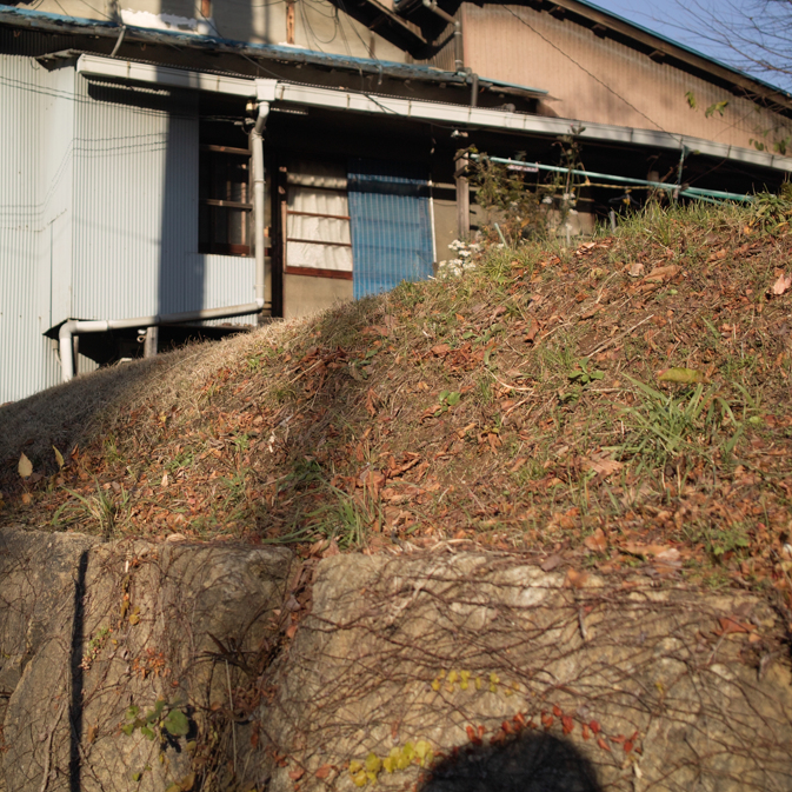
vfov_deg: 32.2
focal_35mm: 53
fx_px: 1372
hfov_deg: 32.2
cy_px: 397
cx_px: 353
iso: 100
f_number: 2.8
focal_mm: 24.2
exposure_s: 1/1250
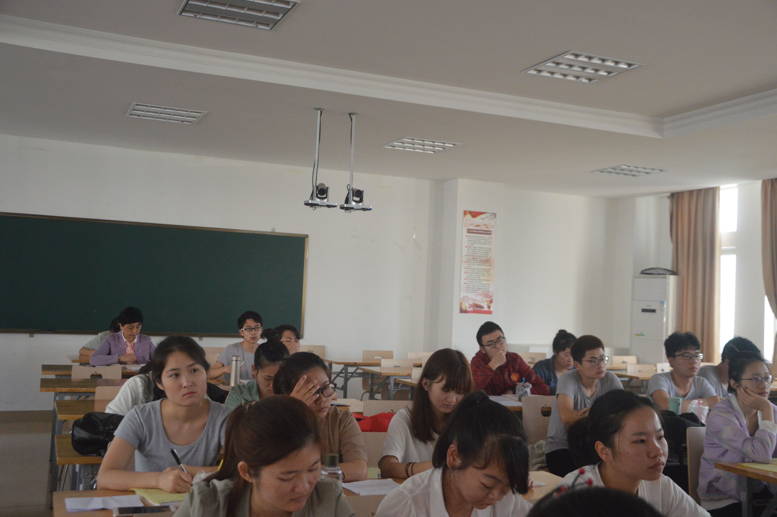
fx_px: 841
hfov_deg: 49.6
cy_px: 258
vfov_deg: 34.1
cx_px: 388
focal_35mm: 39
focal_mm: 26
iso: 2000
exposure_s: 1/320
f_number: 4
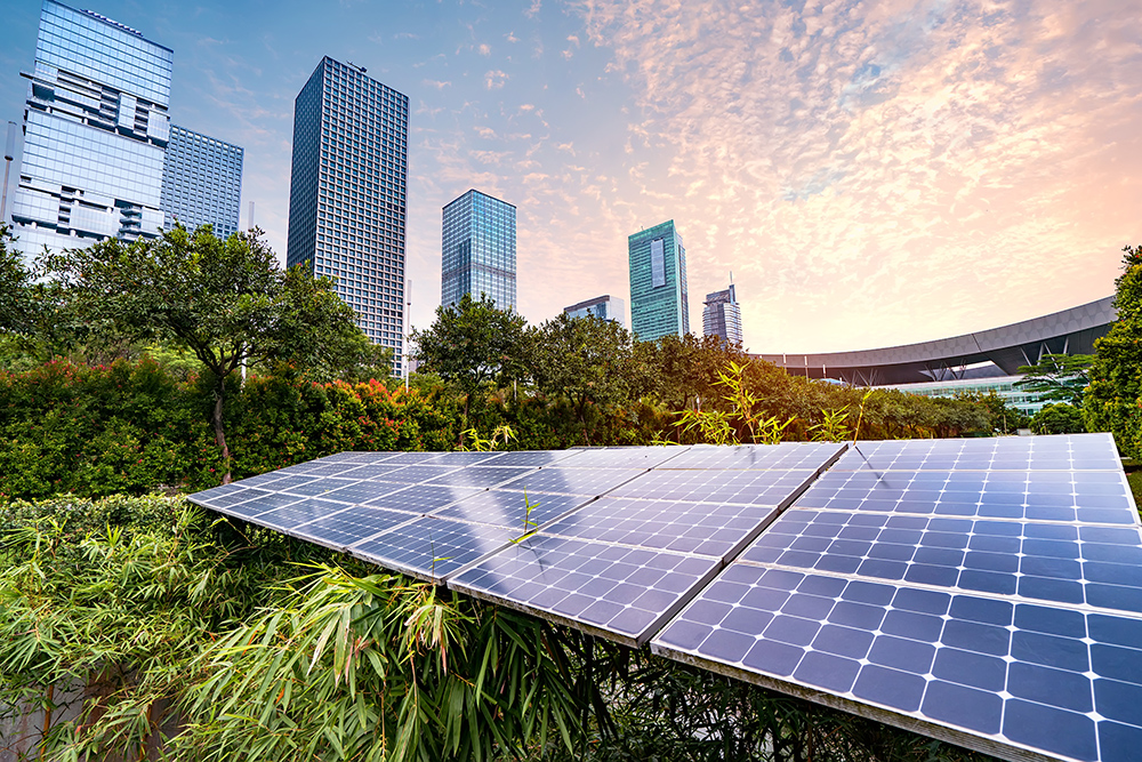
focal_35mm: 16
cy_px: 381
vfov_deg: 73.8
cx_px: 571
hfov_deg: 96.7
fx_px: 508
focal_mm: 16
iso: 320
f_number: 9
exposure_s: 1/250
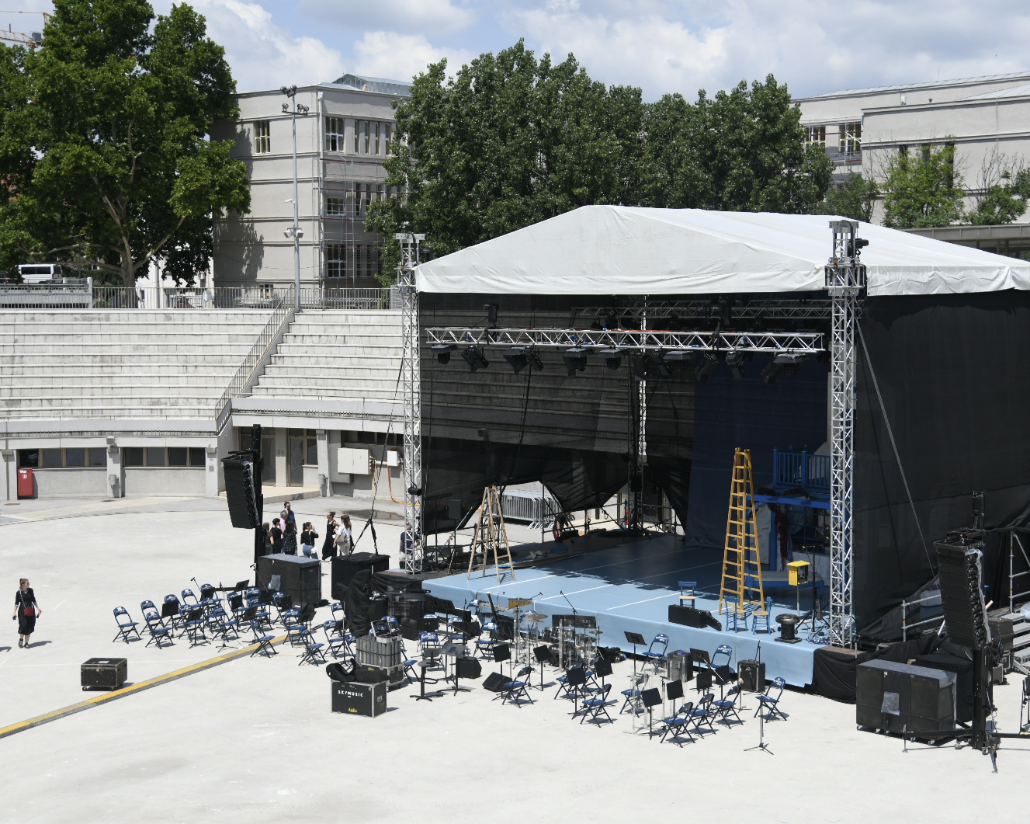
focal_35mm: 55
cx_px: 536
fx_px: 1676
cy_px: 410
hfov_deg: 34.2
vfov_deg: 27.6
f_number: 4
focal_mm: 48
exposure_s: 1/2500
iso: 200
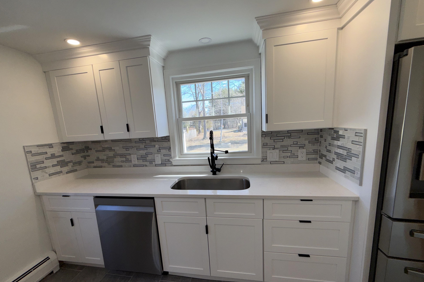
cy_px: 155
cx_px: 209
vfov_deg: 77.1
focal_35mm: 15
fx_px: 177
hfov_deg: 100.4
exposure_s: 1/122
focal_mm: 2.22
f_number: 2.2
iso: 16
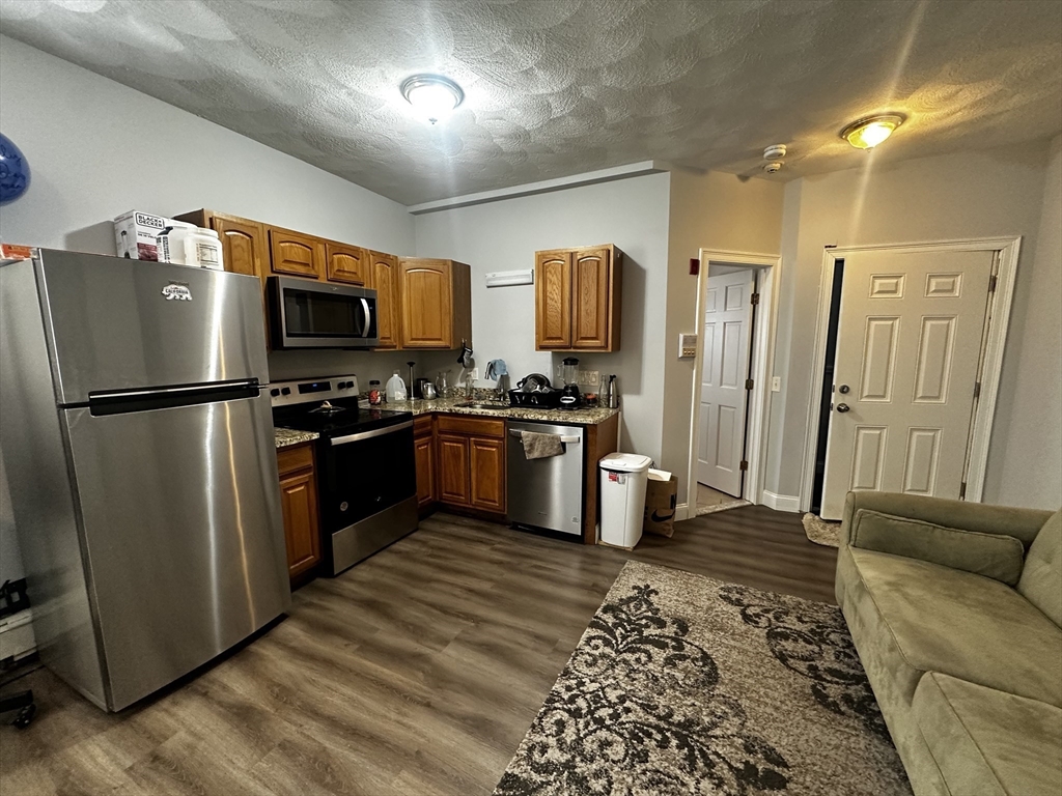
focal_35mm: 14
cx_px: 531
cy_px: 398
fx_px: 430
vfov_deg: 85.7
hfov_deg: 102.1
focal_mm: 2.22
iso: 320
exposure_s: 1/60
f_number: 2.2
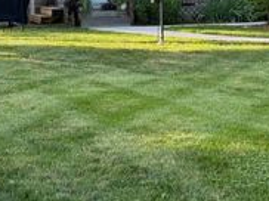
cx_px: 185
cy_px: -17
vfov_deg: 11.1
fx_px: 1024
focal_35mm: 132
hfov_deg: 14.9
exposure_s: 1/178
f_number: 1.78
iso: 50
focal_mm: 6.76
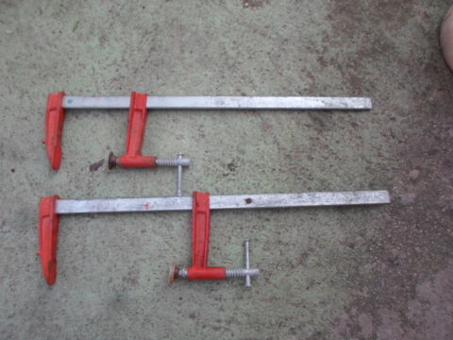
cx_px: 226
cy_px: 170
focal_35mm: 25
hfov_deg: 69.4
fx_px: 327
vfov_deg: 54.9
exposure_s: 1/180
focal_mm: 4.5
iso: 80
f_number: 2.5
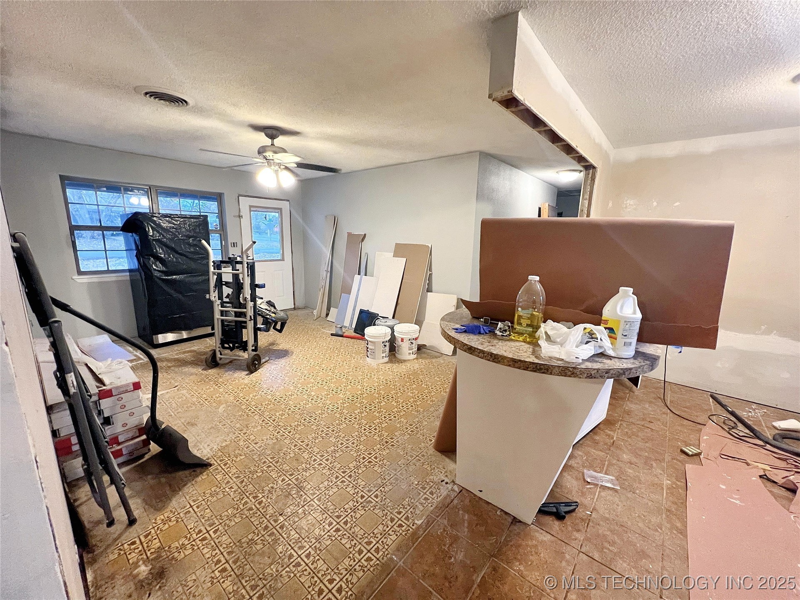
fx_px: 300
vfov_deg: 89.9
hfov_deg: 106.2
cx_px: 400
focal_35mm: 13
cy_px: 300
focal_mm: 1.6
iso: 500
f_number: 1.8
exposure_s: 1/60
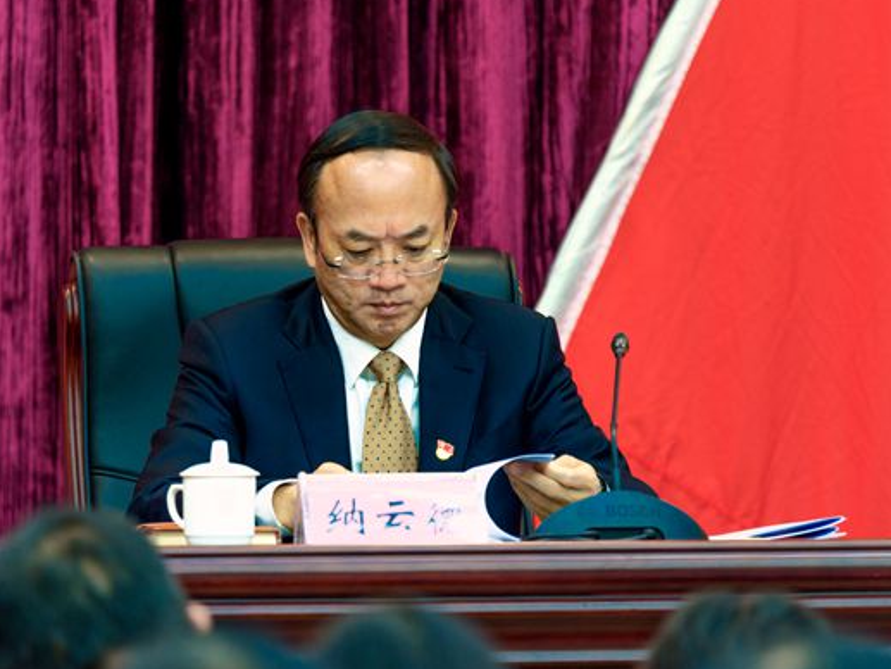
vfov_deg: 2.9
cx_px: 377
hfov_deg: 3.9
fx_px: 13207
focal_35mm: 513
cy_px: 333
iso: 400
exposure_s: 1/15
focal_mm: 460
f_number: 6.3
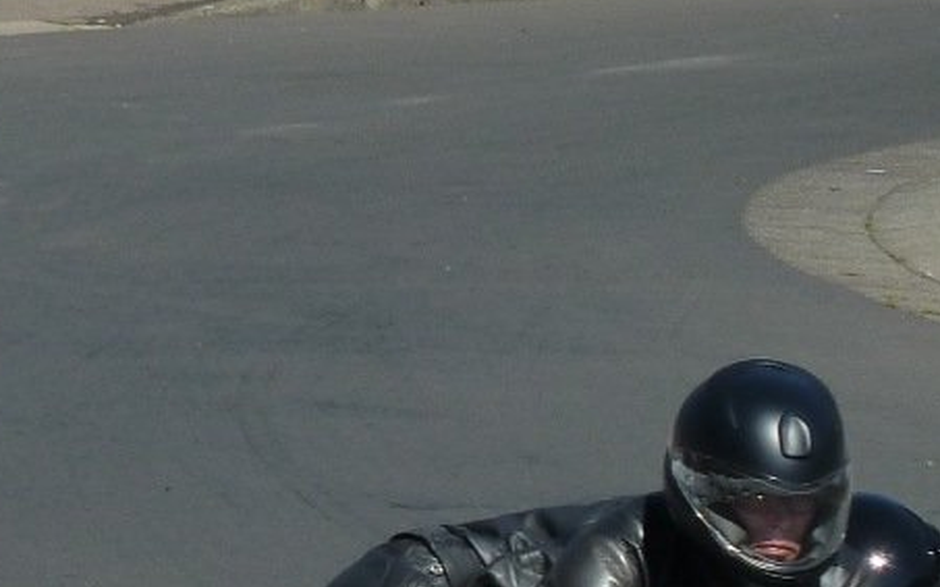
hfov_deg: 2.3
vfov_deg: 1.5
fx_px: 23079
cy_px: 641
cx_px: 434
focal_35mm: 901
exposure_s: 1/500
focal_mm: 49.2
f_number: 5.6
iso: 125
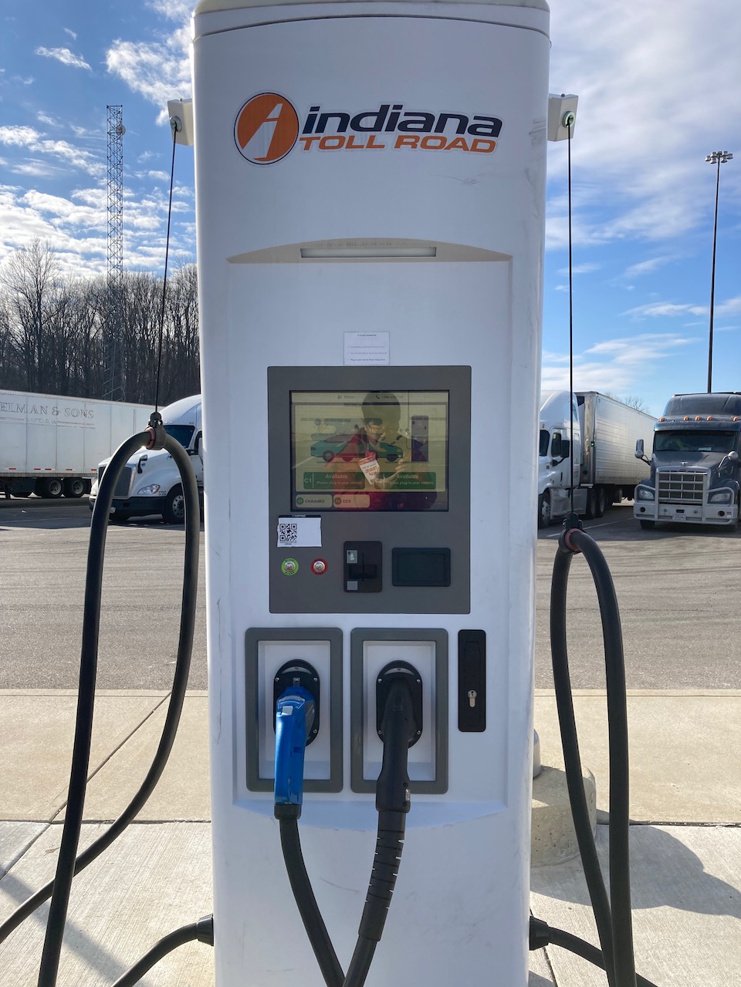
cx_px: 370
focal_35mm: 28
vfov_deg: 63.4
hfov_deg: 49.7
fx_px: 799
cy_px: 494
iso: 20
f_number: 1.8
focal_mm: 3.99
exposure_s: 1/2315
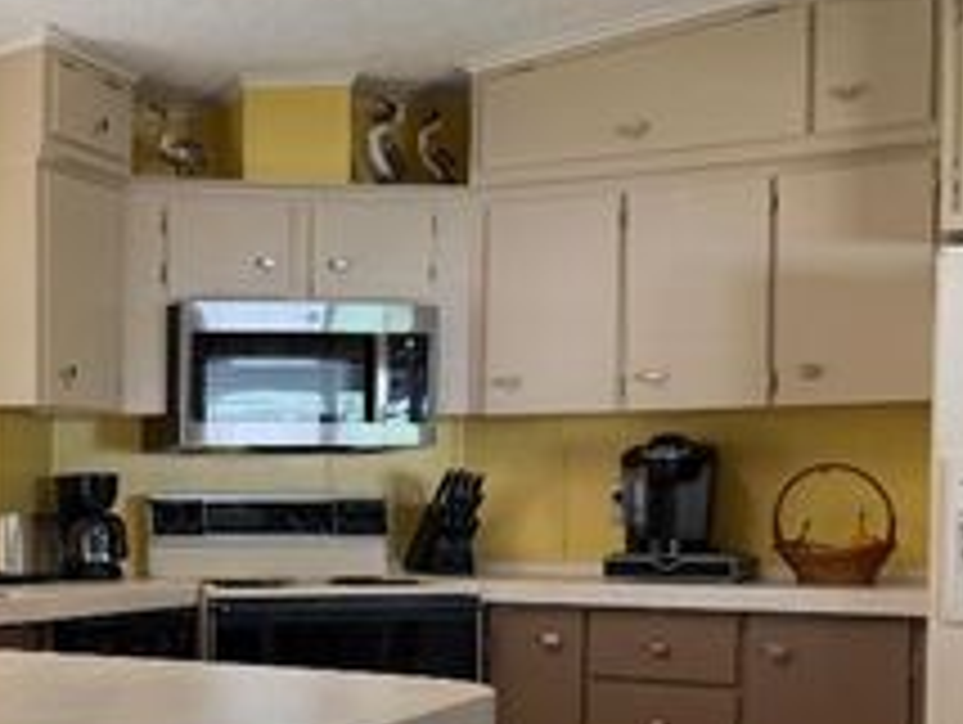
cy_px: 555
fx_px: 1560
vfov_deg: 25.8
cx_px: 32
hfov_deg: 32.0
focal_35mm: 56
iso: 160
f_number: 1.78
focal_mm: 6.76
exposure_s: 1/170
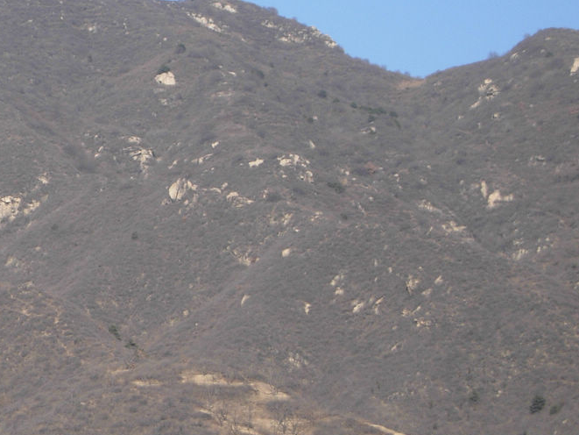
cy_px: 163
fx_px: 4785
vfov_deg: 5.2
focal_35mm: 286
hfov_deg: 6.9
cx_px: -47
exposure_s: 1/352
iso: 50
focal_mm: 26.3
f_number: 5.8
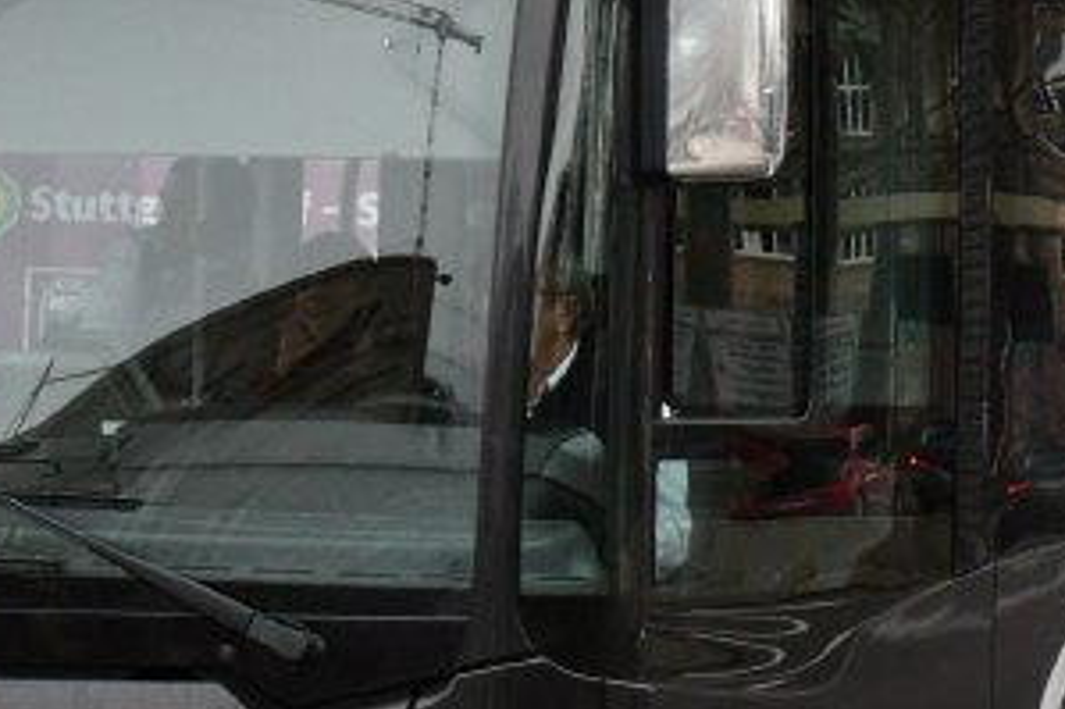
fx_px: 6682
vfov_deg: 6.1
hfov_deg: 9.1
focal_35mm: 226
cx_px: 613
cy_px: 87
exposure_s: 1/1000
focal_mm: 35
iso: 1250
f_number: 4.2
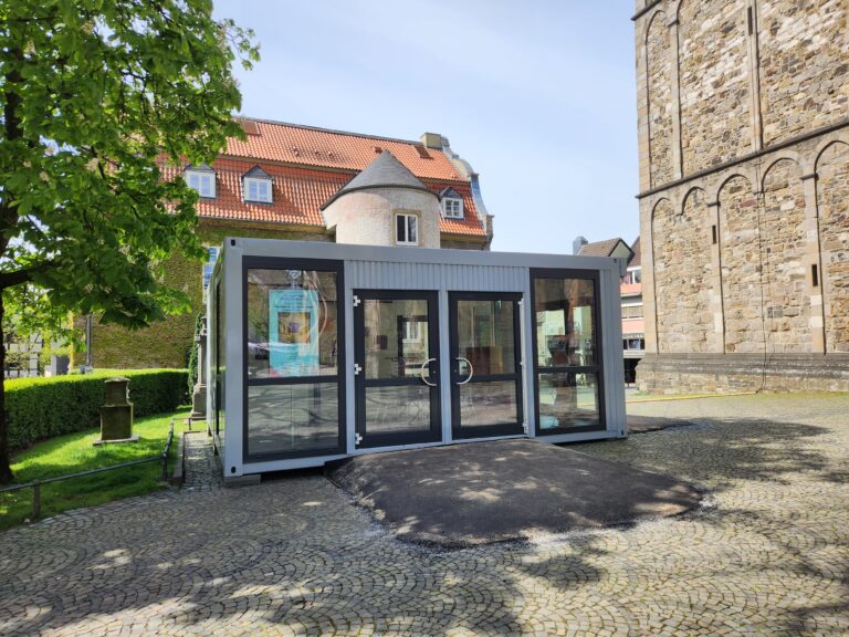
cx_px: 424
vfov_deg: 58.9
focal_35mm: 23
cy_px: 318
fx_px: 564
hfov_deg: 73.9
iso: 20
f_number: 1.8
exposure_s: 1/1024
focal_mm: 5.4
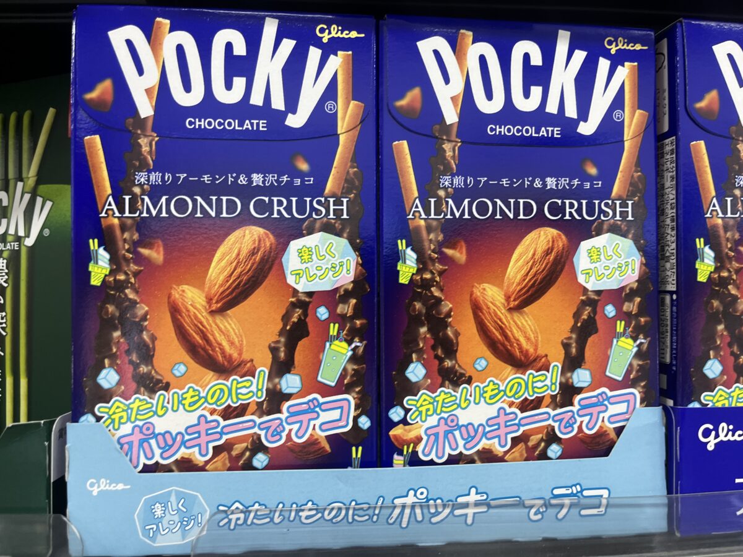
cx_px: 372
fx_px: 558
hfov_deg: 67.3
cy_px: 278
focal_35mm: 26
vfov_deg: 53.1
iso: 125
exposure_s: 1/50
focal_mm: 5.1
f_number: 1.6
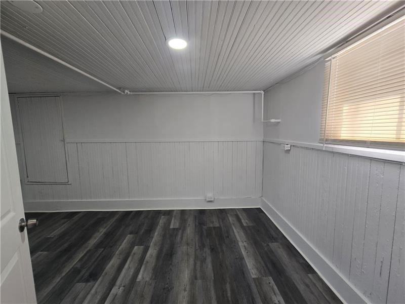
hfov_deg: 106.2
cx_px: 202
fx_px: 152
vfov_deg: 89.9
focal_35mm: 13
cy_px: 152
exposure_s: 1/60
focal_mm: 2.2
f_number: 2.2
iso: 80
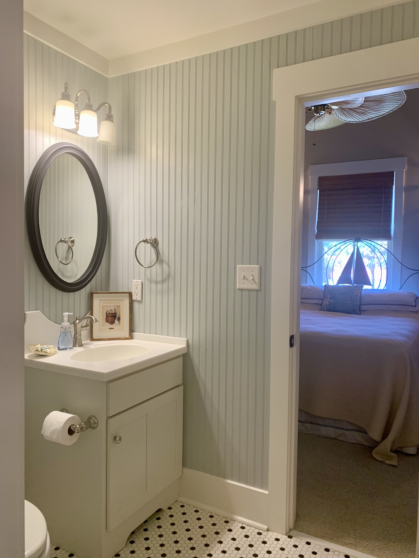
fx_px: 420
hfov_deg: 53.1
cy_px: 279
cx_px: 210
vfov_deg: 67.3
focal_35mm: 26
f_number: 1.8
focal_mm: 4.25
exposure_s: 1/60
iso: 80
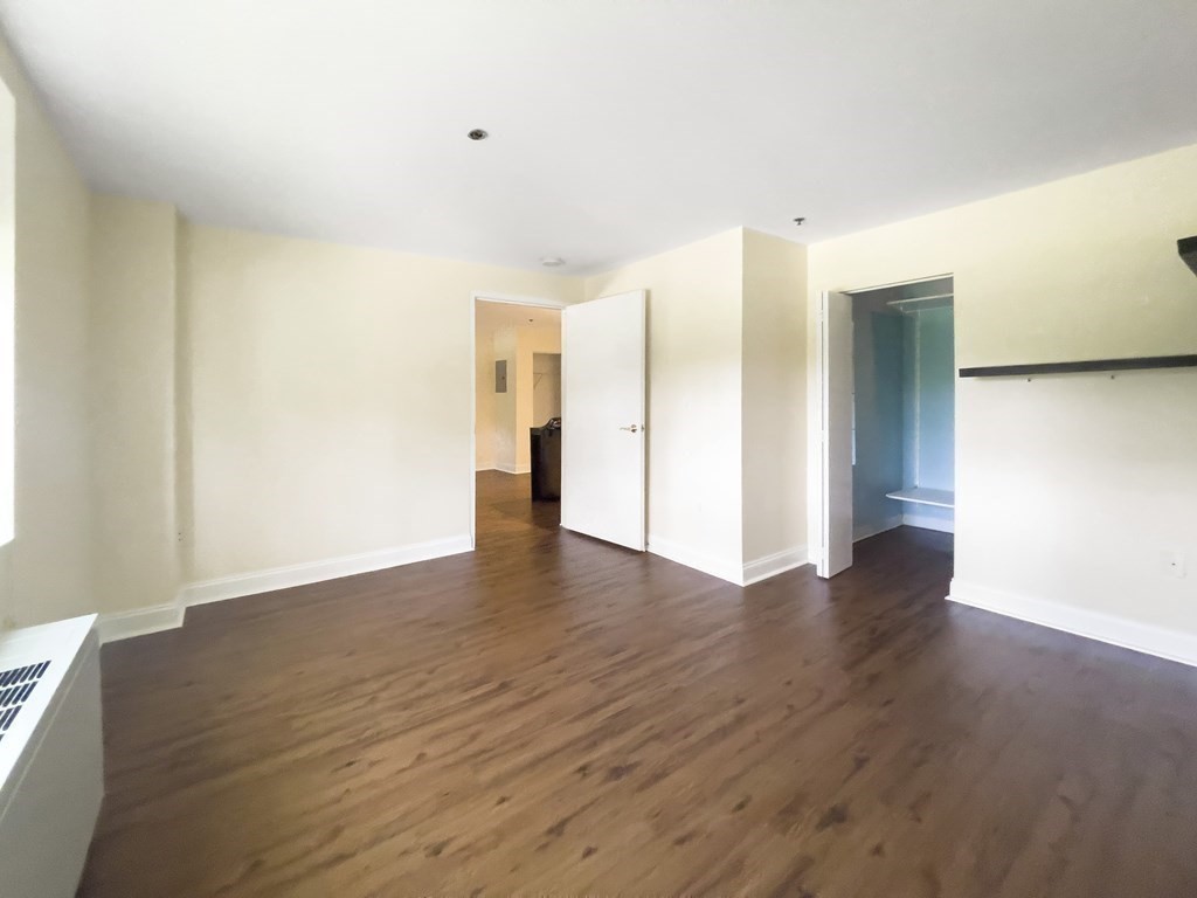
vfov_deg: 89.9
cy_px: 449
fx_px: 450
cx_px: 598
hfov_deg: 106.2
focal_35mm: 13
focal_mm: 1.54
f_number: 2.4
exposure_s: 1/60
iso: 500
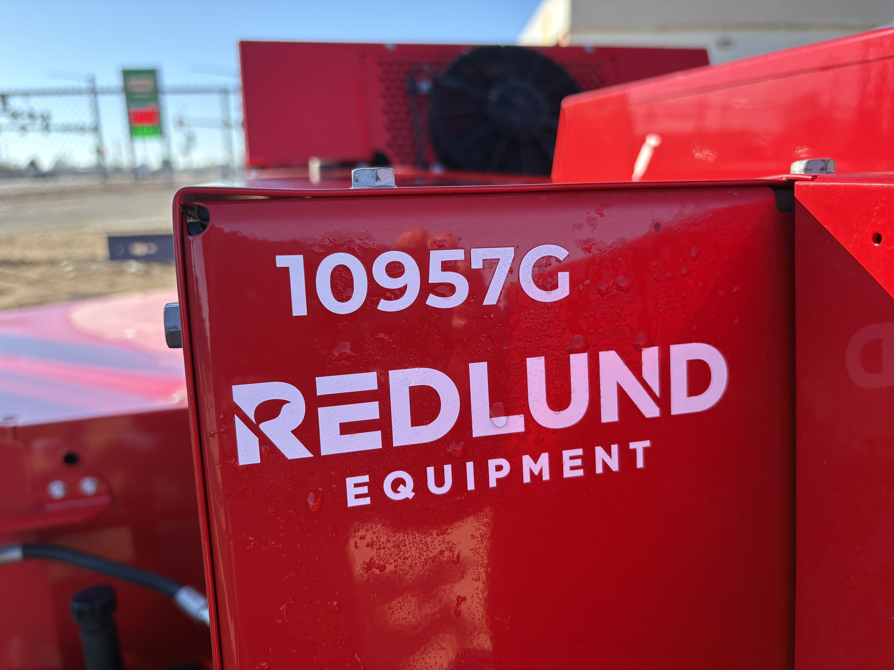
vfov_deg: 53.1
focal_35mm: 26
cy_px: 335
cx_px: 447
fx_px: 671
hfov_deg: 67.3
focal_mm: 5.96
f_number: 1.6
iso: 64
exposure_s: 1/830
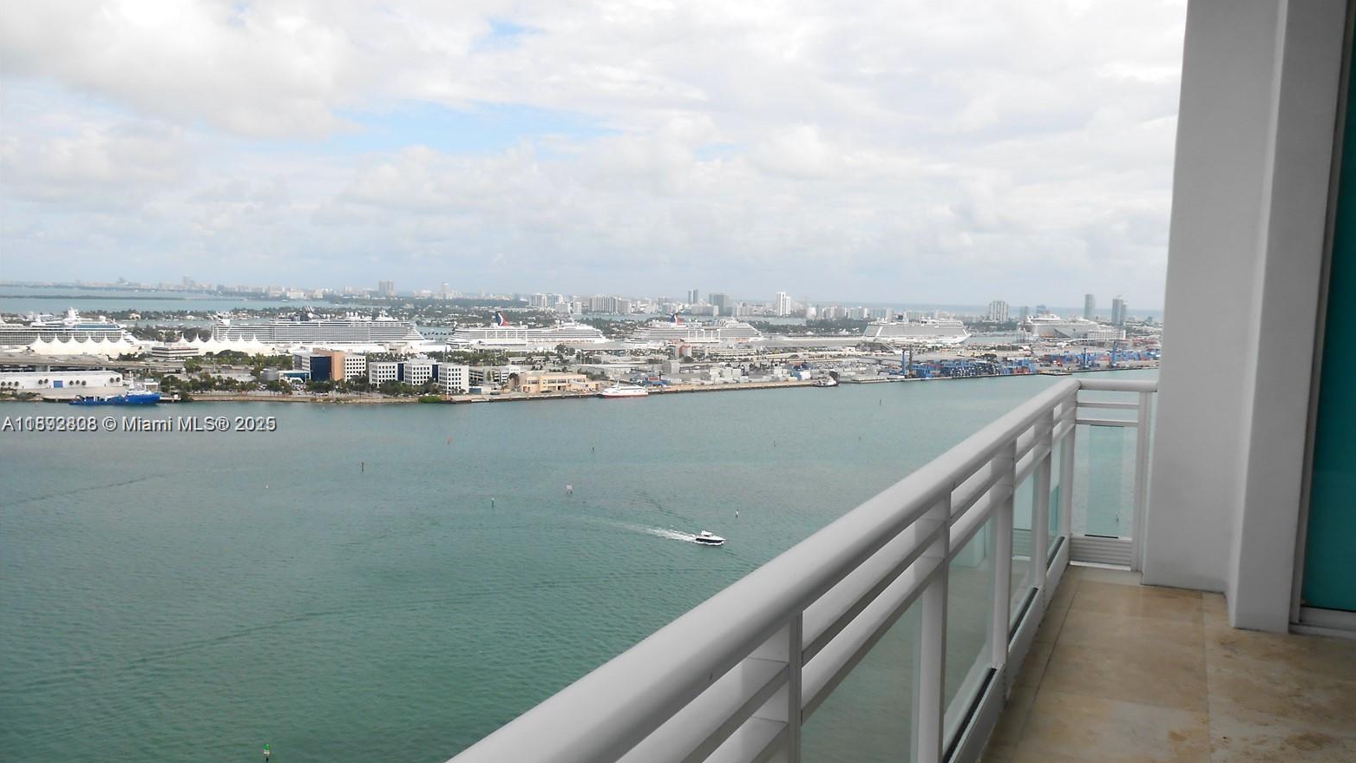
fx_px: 1043
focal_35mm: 29
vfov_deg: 40.1
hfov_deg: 66.1
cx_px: 692
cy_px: 425
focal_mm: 4.6
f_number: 3.5
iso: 80
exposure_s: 1/640
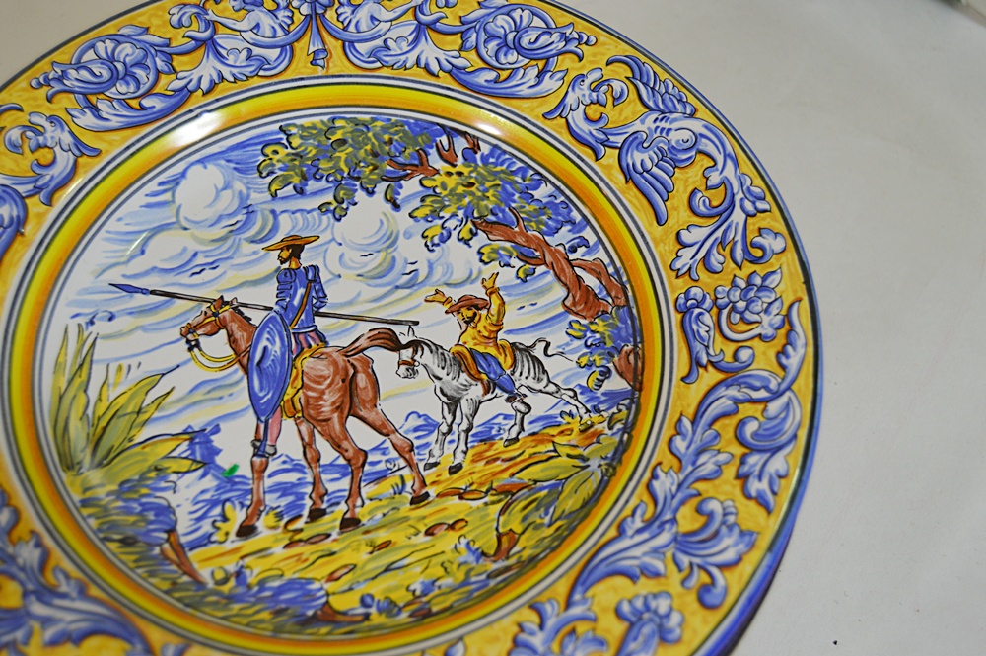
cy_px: 328
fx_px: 1149
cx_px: 493
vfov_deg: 31.8
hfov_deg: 46.4
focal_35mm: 42
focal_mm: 28
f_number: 4.2
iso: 400
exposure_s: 1/80
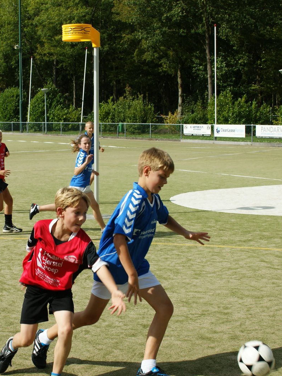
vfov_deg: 41.2
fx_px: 500
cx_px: 141
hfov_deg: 31.5
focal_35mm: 46
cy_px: 197
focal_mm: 28
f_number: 7.1
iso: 100
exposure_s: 1/320
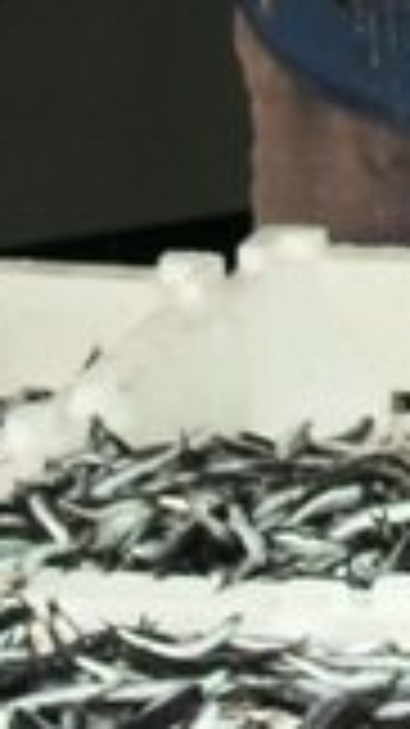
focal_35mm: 266
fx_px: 5146
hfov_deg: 4.5
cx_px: 964
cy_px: -144
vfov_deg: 8.0
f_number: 4.6
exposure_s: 1/125
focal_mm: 11.7
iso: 100
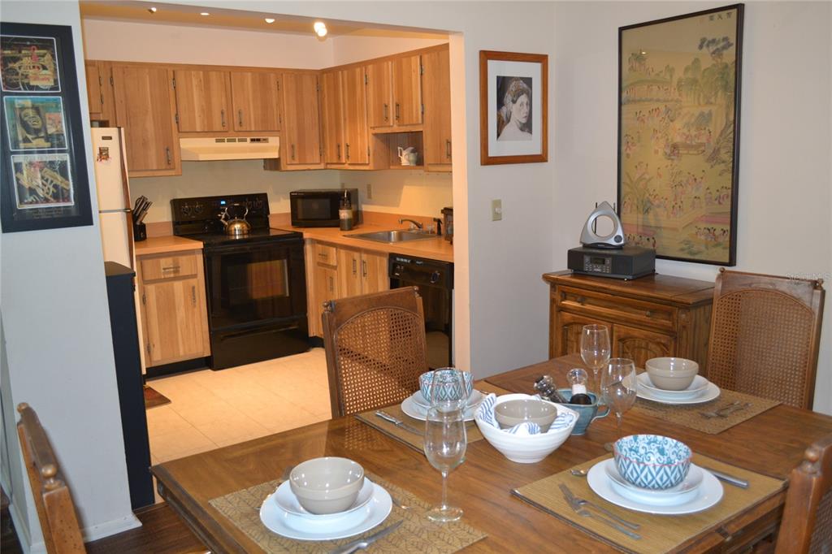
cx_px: 416
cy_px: 277
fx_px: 693
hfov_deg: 61.9
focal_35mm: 30
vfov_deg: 43.6
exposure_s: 1/30
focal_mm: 20
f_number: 3.8
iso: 800
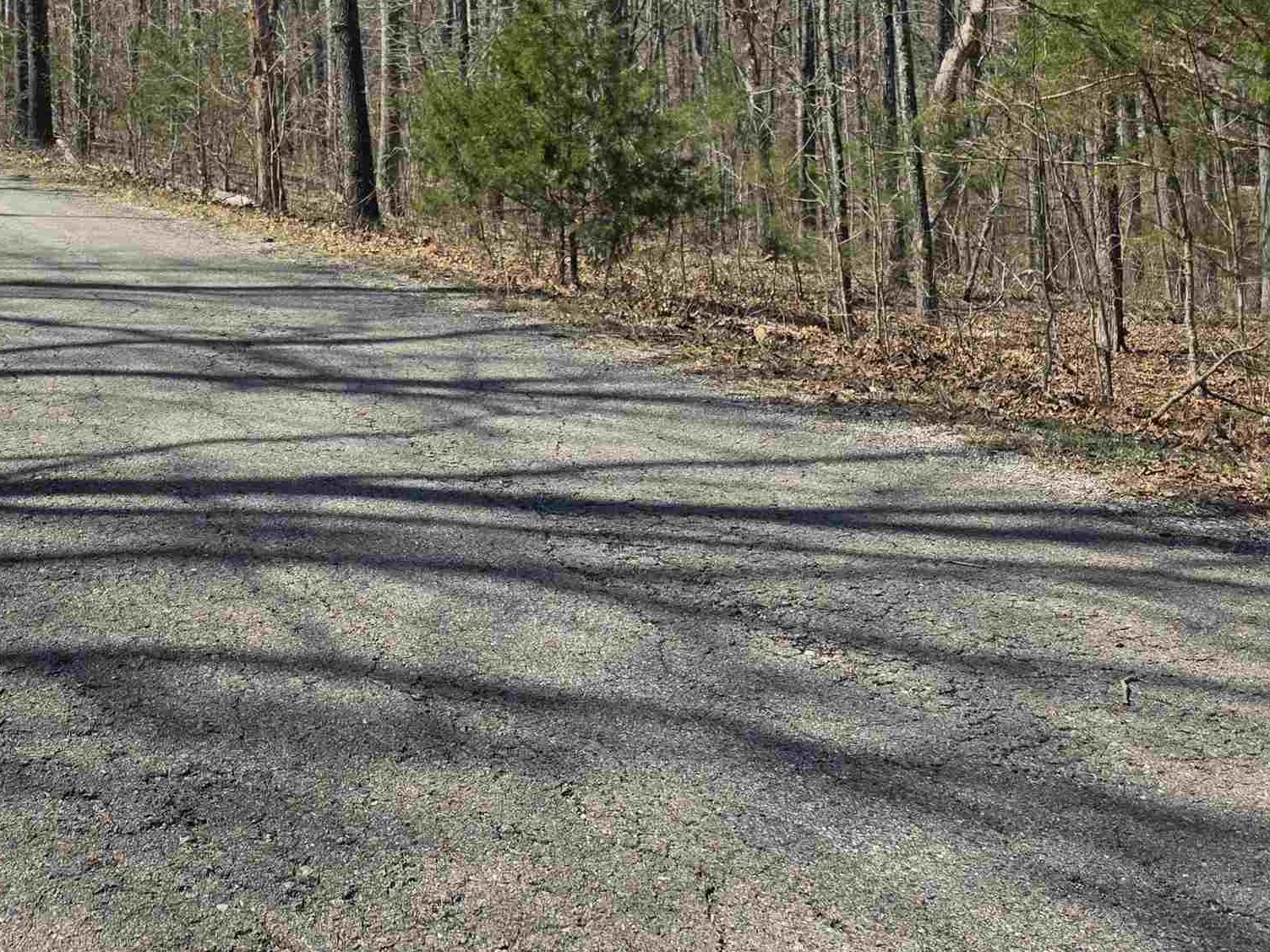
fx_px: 1724
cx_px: 261
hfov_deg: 38.9
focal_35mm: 47
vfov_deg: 29.7
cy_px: 108
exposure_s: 1/3589
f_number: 1.7
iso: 80
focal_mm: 6.3
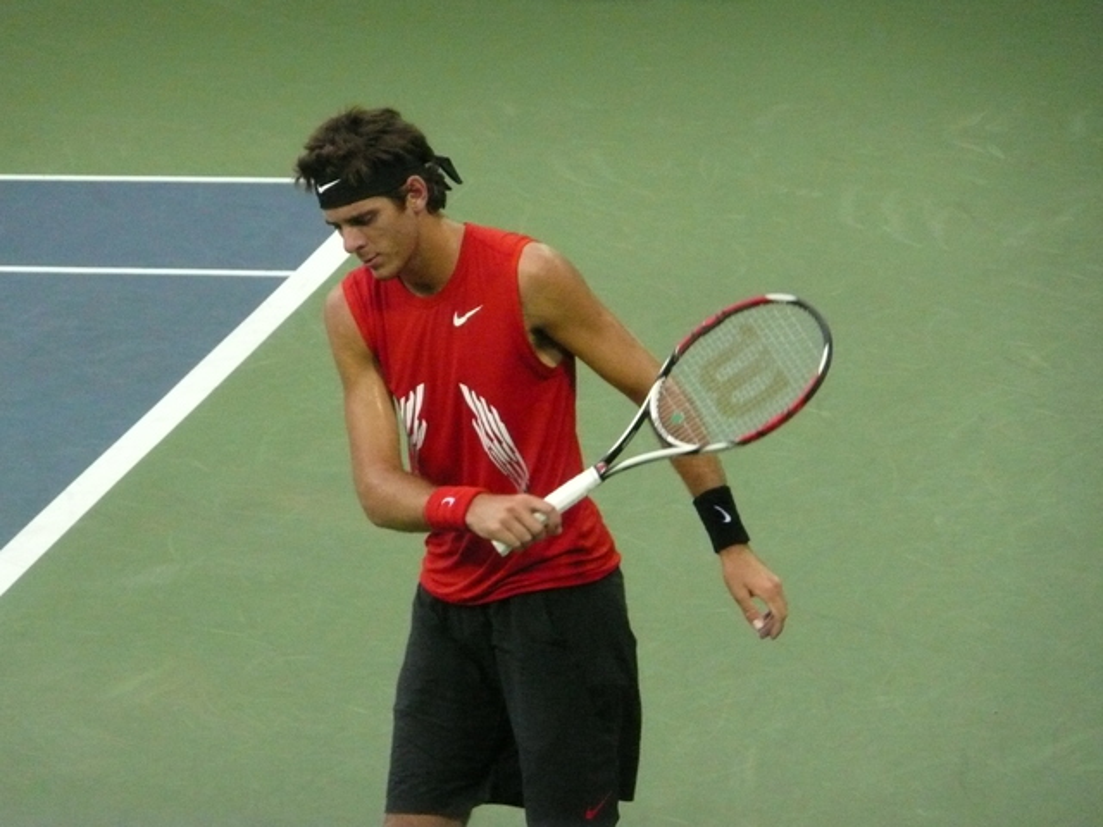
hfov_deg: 7.1
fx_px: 8922
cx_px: 552
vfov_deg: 5.3
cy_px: 414
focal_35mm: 280
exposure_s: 1/200
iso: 800
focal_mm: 46
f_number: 4.9
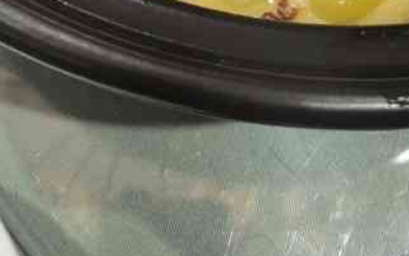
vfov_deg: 14.4
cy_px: -298
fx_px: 791
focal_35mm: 71
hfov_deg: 28.4
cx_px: 323
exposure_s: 1/192
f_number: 1.79
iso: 56
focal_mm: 4.74
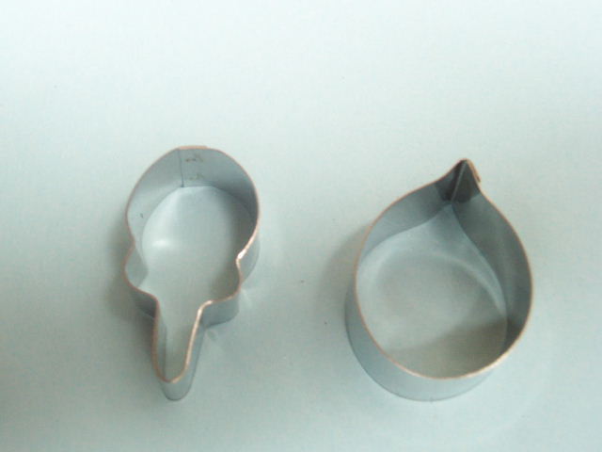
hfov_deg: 30.7
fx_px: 1096
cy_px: 226
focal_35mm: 63
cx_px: 301
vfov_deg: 23.3
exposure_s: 1/10
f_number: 3.4
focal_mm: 10.1
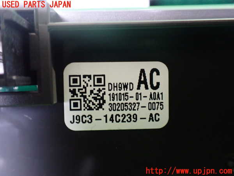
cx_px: 117
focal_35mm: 30
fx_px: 203
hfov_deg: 60.0
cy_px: 88
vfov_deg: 46.8
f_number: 2.3
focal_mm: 5.4
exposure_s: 1/30
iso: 1000
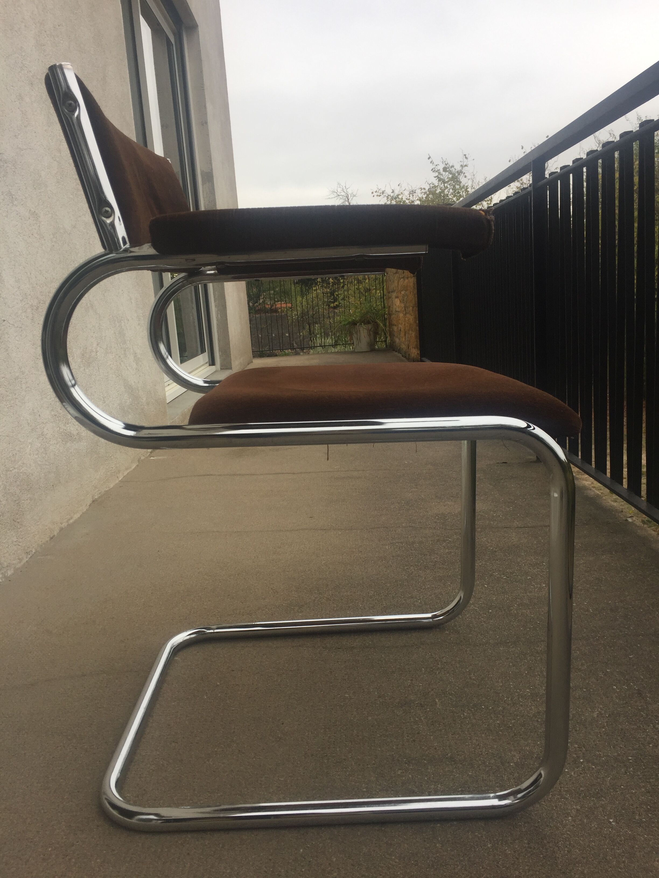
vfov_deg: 61.7
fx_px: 736
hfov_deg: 48.2
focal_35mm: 29
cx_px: 330
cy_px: 439
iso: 32
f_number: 2.2
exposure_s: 1/599
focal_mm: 4.15
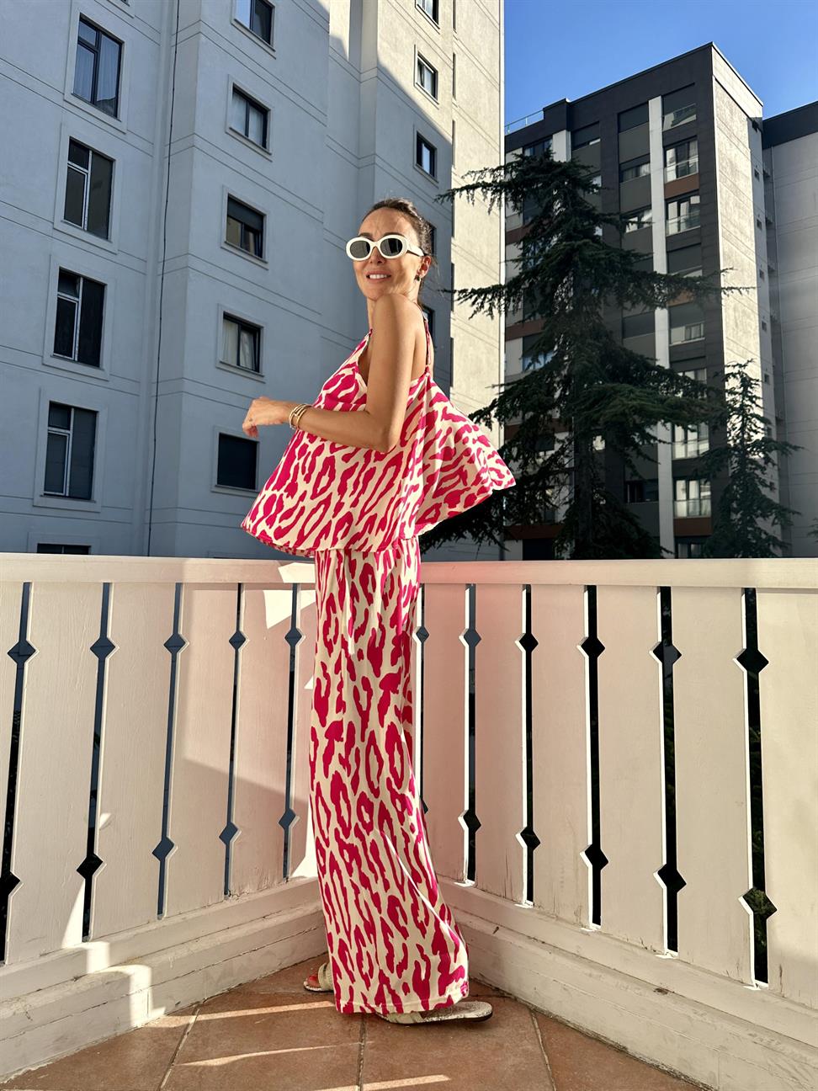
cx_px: 409
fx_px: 756
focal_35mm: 24
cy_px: 546
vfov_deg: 71.6
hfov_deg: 56.8
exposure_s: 1/3356
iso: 80
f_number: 1.78
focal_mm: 6.86
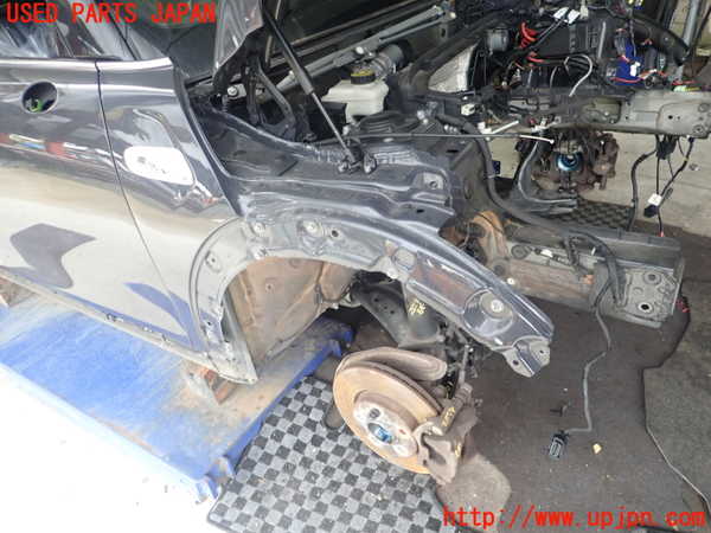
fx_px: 513
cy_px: 266
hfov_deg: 69.4
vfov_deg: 54.9
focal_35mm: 25
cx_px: 356
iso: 250
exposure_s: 1/30
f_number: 2
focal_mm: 4.5
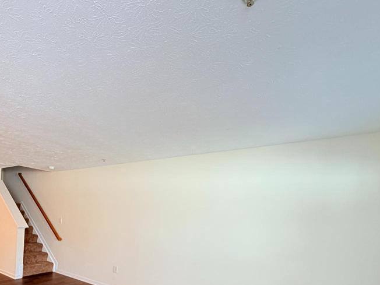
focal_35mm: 22
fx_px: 242
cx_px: 89
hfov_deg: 70.5
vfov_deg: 57.5
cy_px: 219
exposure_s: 1/120
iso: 250
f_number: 2.2
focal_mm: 2.22
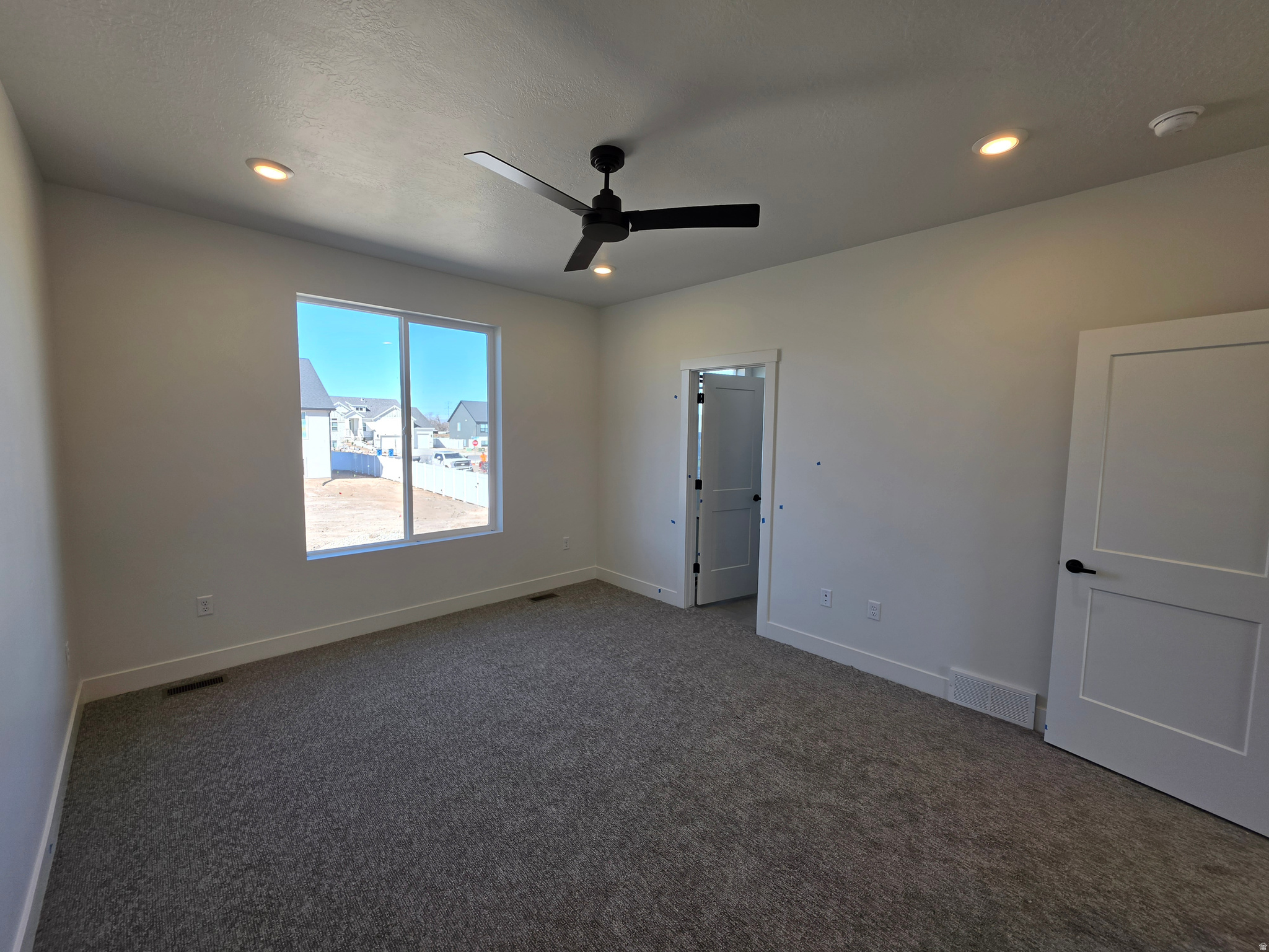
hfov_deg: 106.2
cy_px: 476
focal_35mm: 13
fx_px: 477
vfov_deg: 89.9
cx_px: 634
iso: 16
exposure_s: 1/120
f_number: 1.9
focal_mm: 2.2
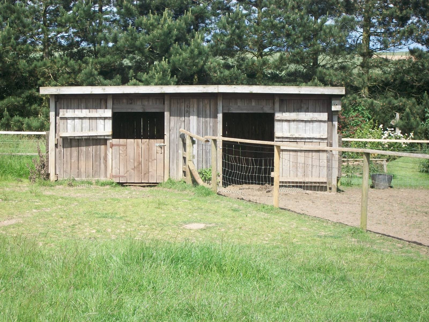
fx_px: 1190
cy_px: 161
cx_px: 214
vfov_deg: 15.4
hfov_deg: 20.4
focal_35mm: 96
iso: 80
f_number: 5.2
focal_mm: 17.1
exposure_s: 1/250
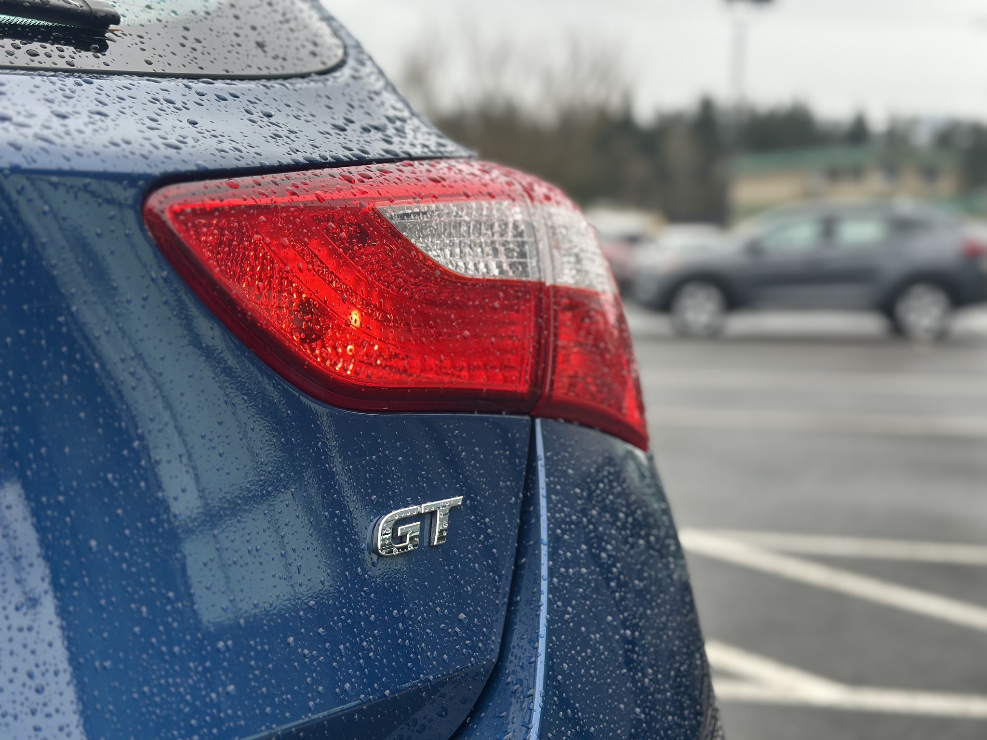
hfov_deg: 39.7
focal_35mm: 48
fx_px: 1369
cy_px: 370
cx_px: 494
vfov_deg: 30.3
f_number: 1.78
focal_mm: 6.86
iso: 80
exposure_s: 1/538
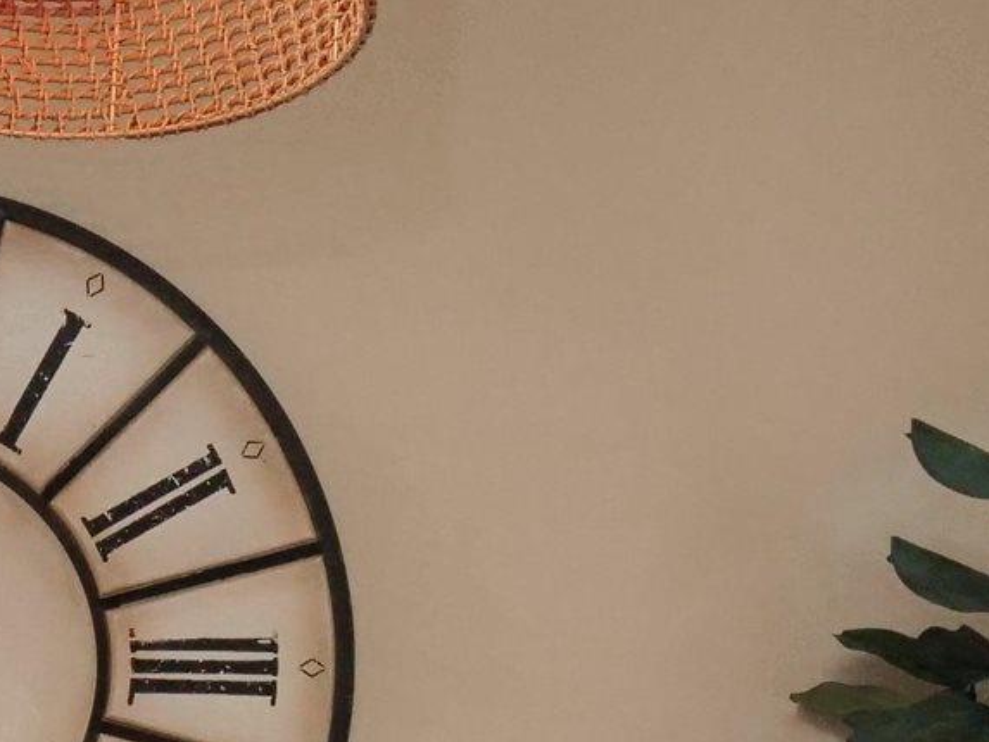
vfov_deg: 17.9
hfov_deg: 25.1
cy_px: 1047
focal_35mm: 75
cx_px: 71
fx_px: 2143
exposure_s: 1/160
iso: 800
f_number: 5
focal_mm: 7
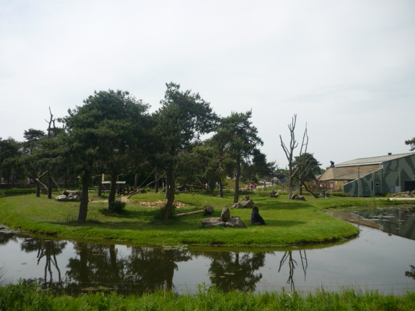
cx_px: 208
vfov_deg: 42.9
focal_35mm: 33
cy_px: 156
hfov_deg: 55.4
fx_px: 396
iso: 100
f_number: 8
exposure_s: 1/200
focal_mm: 5.5
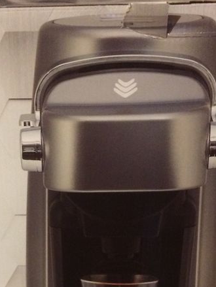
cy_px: 240
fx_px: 548
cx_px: 54
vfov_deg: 28.6
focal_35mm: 66
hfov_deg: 22.1
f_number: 2.2
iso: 400
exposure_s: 1/17
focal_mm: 4.15
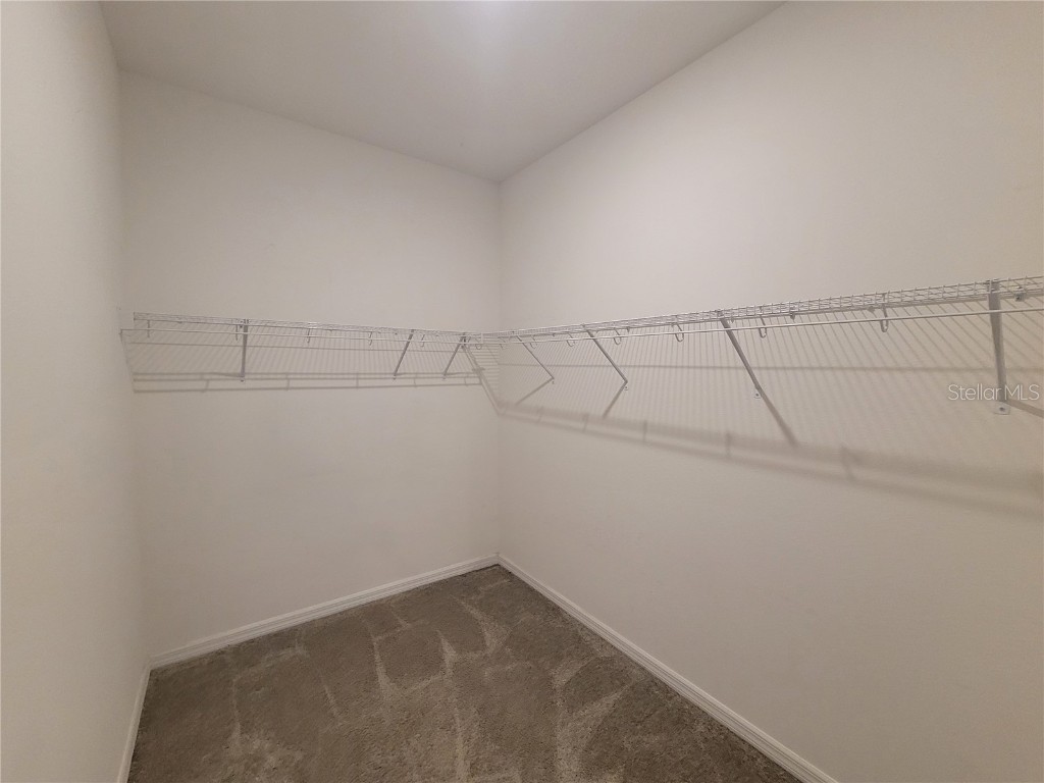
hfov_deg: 106.2
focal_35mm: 13
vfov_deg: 89.9
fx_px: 392
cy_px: 392
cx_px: 522
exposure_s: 1/60
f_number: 2.2
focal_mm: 2.2
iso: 320
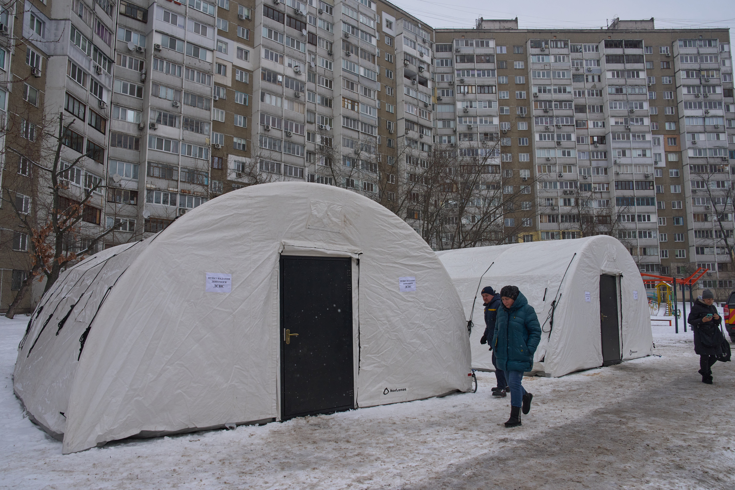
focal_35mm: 24
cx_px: 368
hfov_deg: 73.7
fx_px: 490
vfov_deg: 53.1
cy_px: 245
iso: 640
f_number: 6.3
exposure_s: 1/640
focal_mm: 24
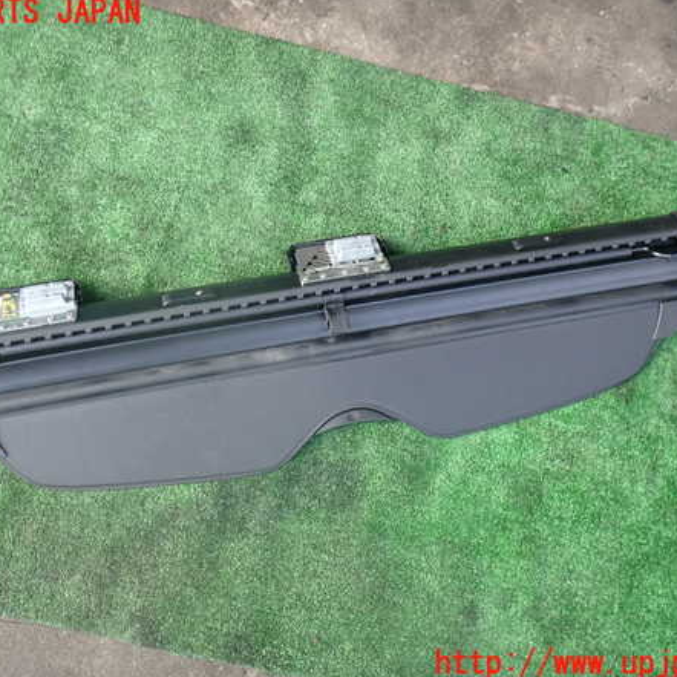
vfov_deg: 46.0
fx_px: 797
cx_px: 322
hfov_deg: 46.0
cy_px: 338
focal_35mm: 36
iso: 100
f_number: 2.3
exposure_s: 1/200
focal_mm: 5.4
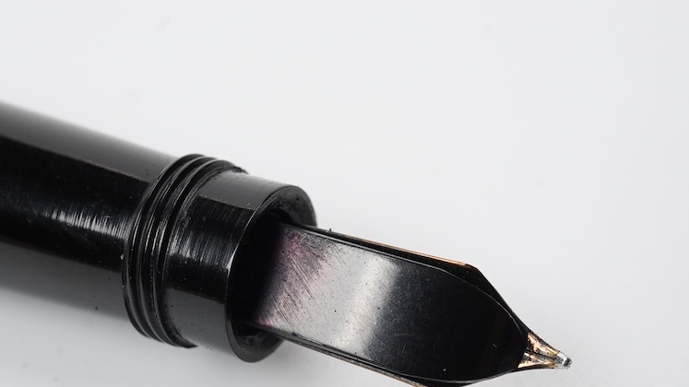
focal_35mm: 71
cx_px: 386
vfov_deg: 16.9
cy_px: 307
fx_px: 1297
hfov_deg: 29.7
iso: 640
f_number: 22
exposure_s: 1/100
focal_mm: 30
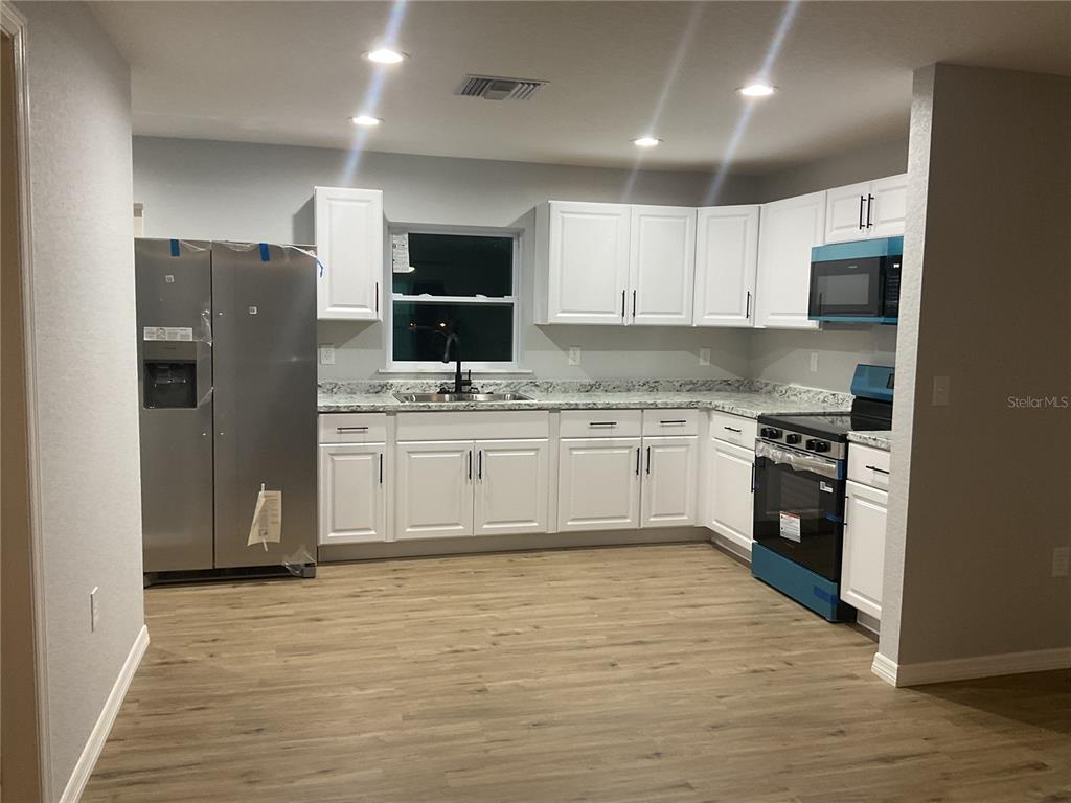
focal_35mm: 29
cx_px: 536
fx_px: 897
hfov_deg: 61.7
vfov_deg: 48.2
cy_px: 402
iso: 80
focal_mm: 3
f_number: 1.8
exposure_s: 1/60
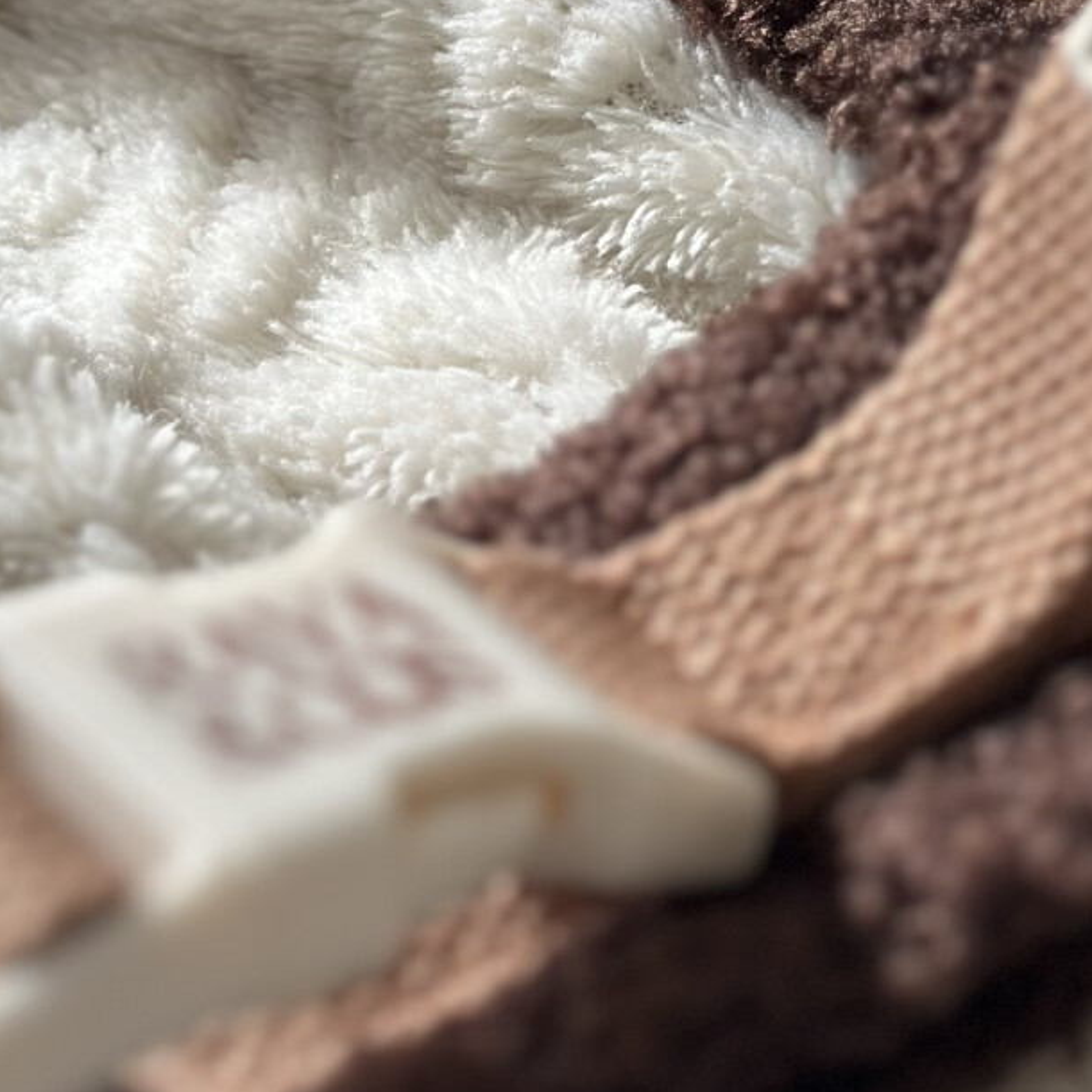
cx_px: 822
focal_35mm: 139
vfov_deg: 12.5
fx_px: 4961
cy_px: 79
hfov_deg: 12.5
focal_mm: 6.86
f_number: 1.78
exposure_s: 1/298
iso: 80
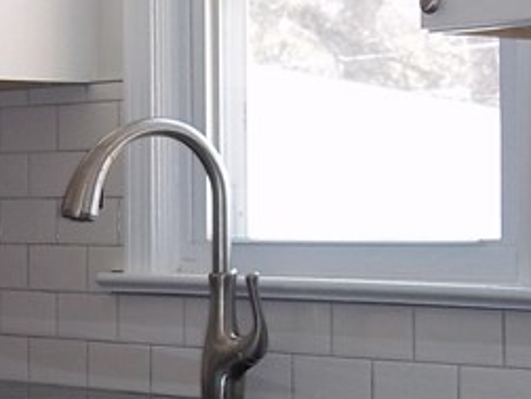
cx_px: -175
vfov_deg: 10.2
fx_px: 2240
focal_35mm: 146
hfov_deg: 13.0
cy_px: 217
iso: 80
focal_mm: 6.5
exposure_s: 1/30
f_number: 3.1
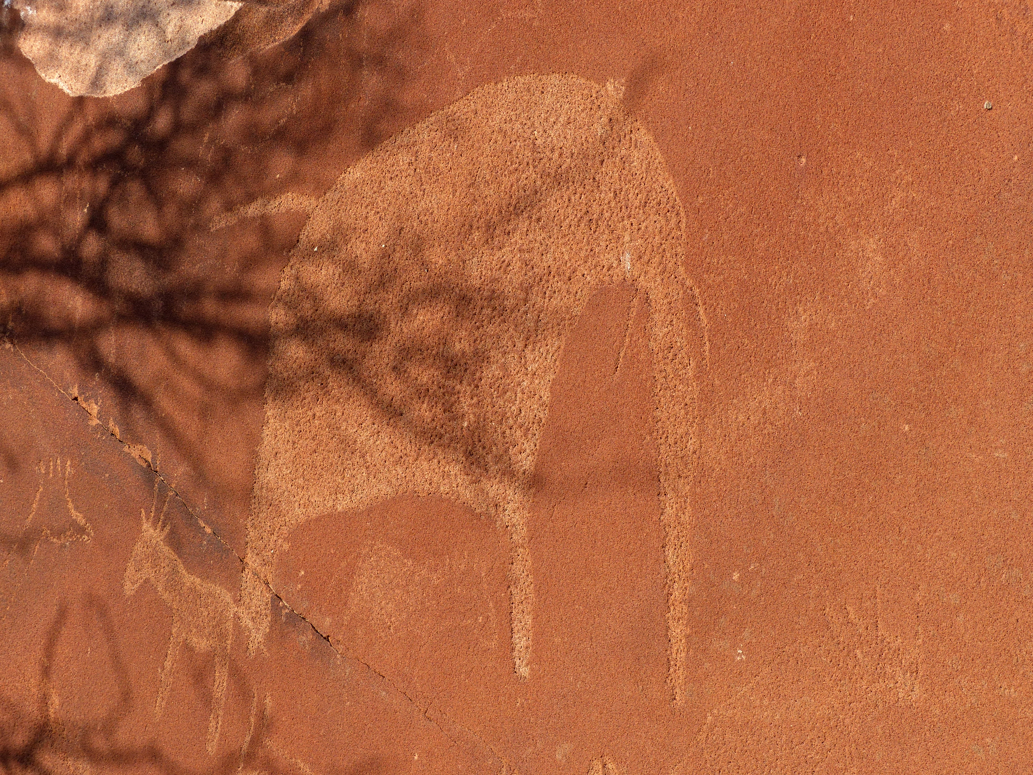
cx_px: 516
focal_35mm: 147
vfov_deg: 10.1
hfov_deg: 13.4
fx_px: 4387
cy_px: 388
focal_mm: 26.5
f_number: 4
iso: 100
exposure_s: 1/400
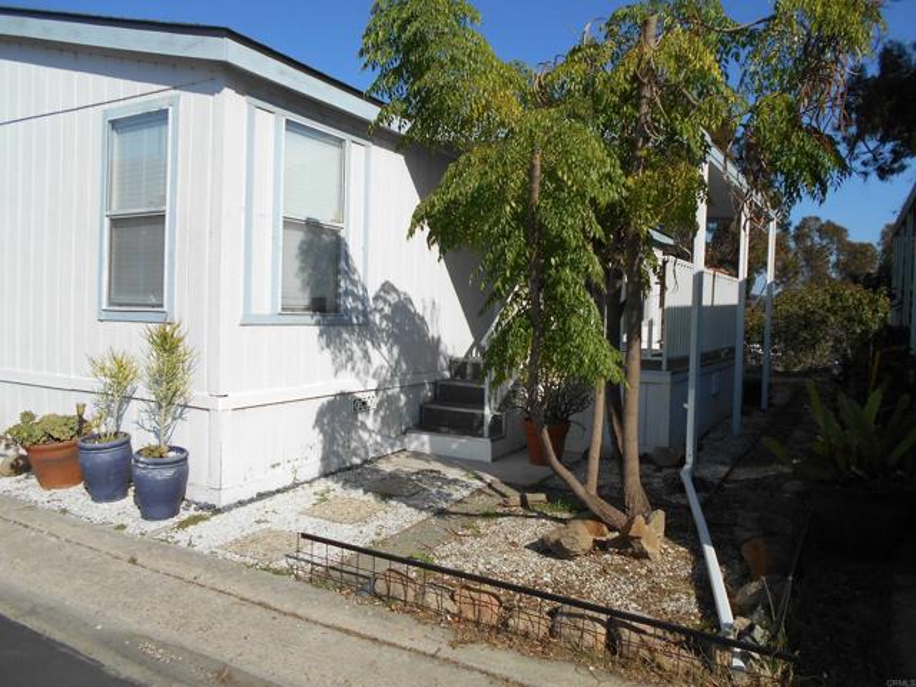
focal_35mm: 26
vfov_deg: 53.1
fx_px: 688
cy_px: 344
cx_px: 458
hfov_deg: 67.3
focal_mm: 4.6
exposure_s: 1/1600
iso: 80
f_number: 3.2
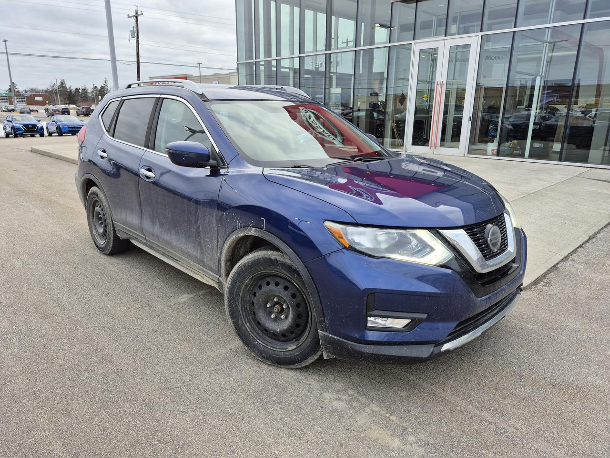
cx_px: 305
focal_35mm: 23
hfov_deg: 73.9
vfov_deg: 58.9
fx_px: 405
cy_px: 229
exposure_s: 1/257
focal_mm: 5.4
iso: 25
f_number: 1.8
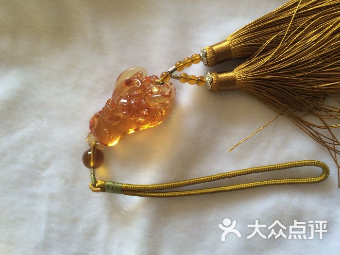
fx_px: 295
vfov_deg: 46.8
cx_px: 170
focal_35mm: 30
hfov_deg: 60.0
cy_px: 128
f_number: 2.2
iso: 32
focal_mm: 4.12
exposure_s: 1/120
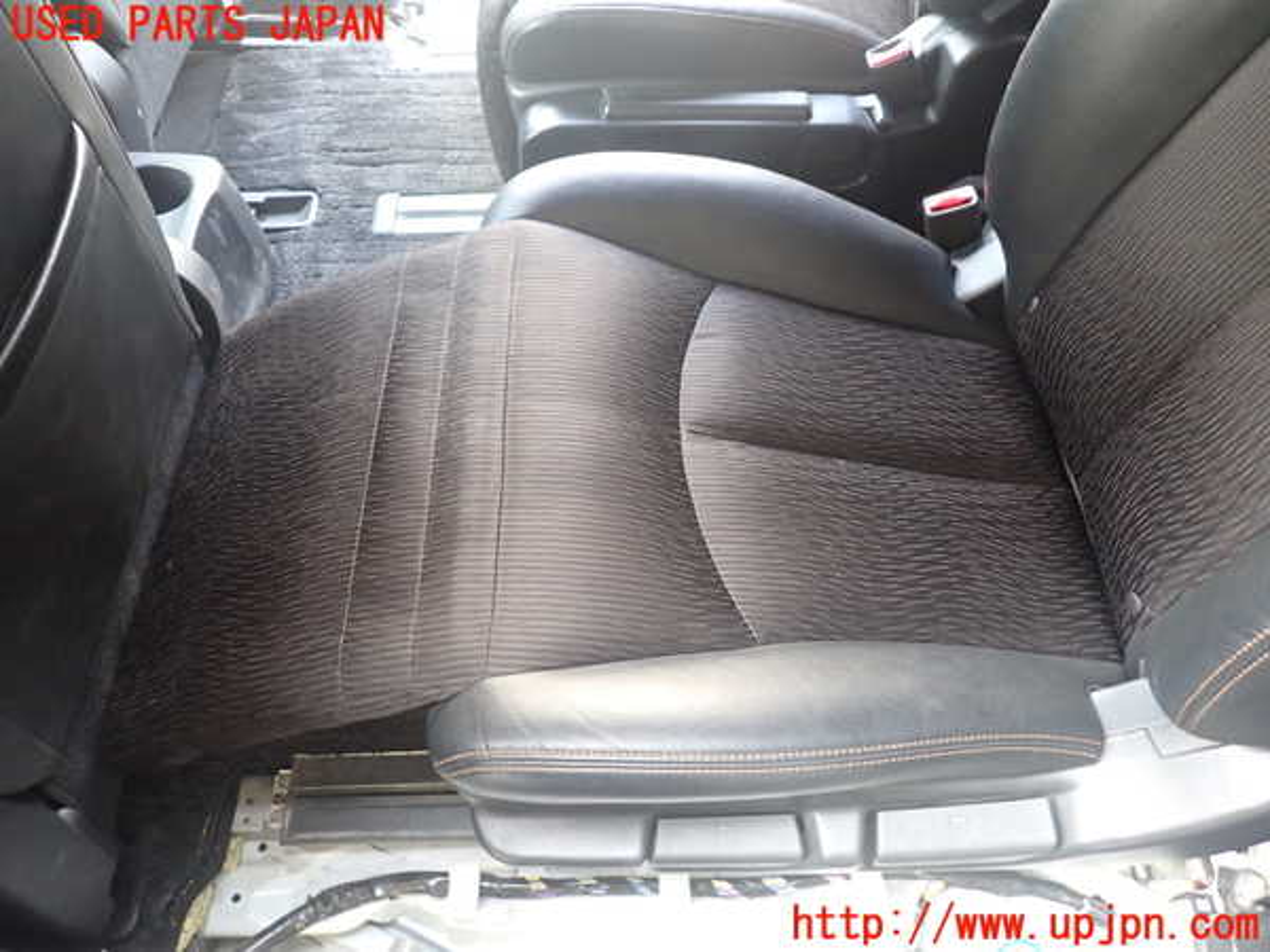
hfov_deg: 69.4
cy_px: 476
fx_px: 917
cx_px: 635
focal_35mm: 25
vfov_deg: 54.9
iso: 400
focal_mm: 4.5
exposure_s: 1/30
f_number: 2
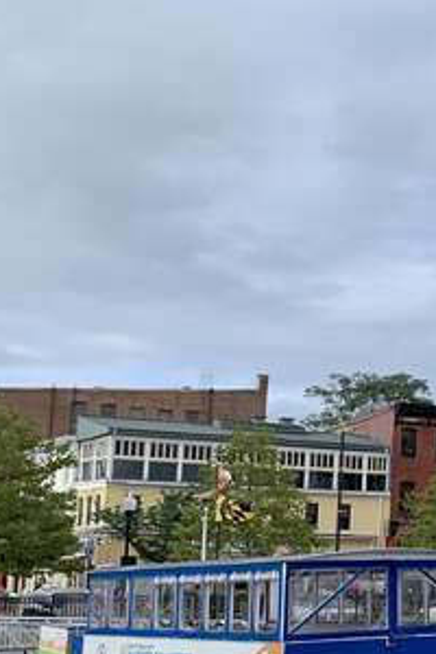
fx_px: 1308
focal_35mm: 72
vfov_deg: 28.0
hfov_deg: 16.3
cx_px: 756
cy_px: 388
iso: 25
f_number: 1.8
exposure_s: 1/1880
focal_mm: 4.25
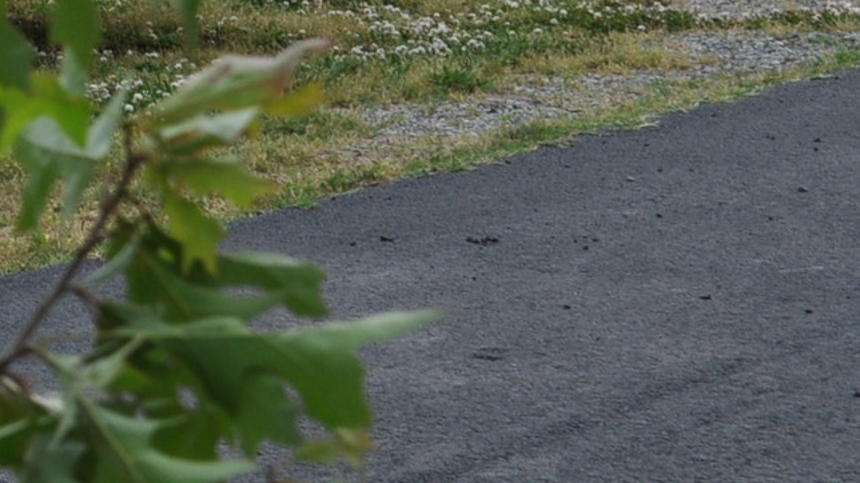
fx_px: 4720
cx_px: -755
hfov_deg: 9.8
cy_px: -343
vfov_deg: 5.8
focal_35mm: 207
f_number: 9
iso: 200
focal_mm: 34
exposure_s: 1/100
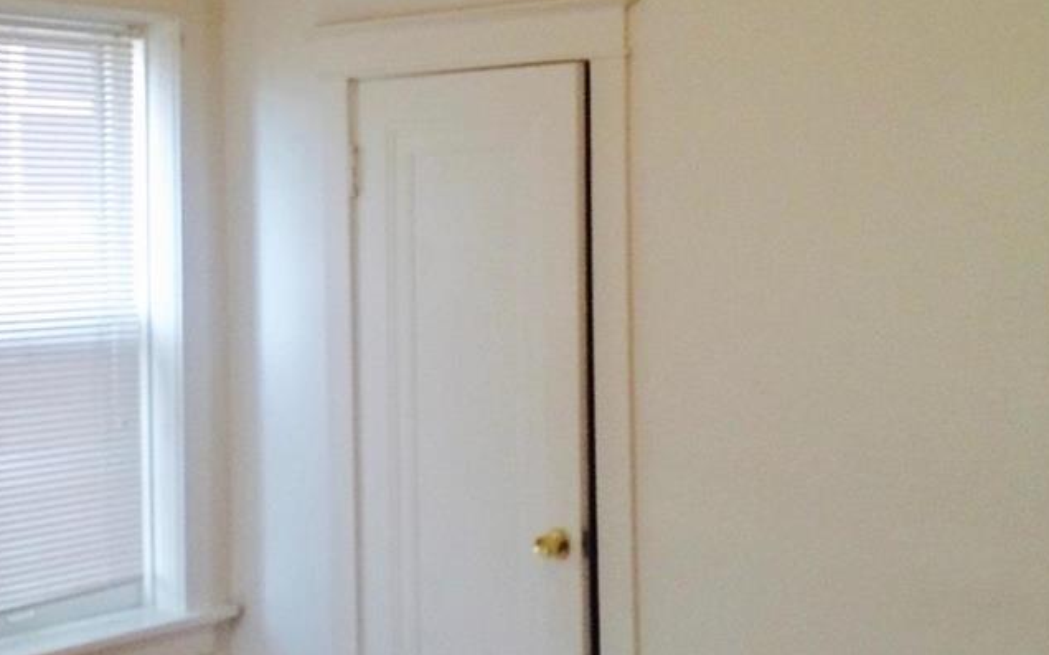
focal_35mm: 58
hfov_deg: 34.7
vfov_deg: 22.3
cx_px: 335
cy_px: 223
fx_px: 1658
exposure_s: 1/30
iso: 200
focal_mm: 4.15
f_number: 2.2
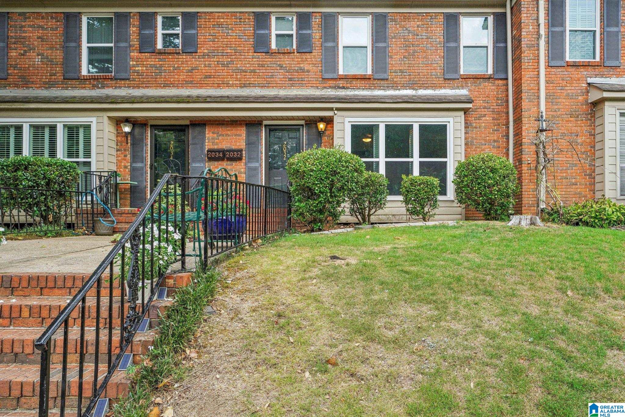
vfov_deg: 53.1
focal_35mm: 24
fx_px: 417
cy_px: 208
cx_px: 312
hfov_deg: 73.7
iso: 400
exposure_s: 1/100
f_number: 8
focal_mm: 24
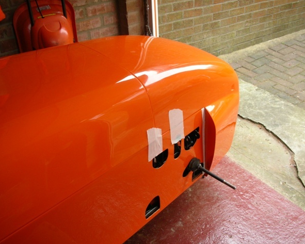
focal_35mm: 37
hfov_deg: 49.1
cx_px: 147
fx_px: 334
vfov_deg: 40.1
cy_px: 123
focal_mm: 5.8
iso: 50
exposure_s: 1/69.3
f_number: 3
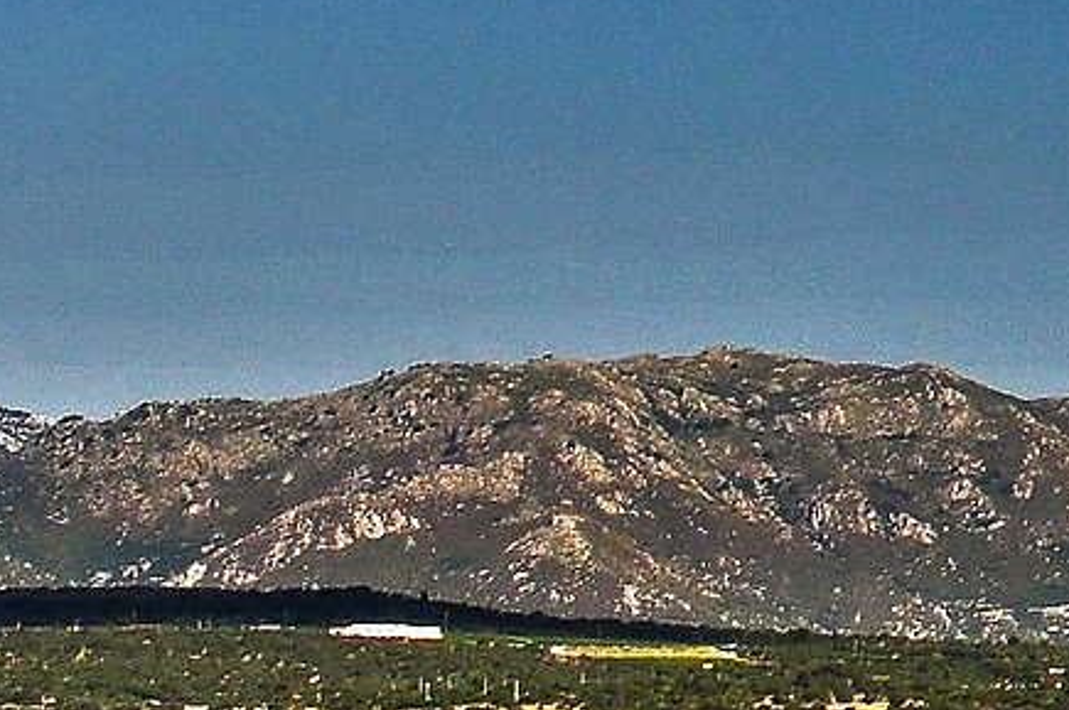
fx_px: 8594
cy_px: -747
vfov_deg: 4.7
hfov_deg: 6.8
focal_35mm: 290
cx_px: 2541
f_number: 10
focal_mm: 35
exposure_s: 1/125
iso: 200
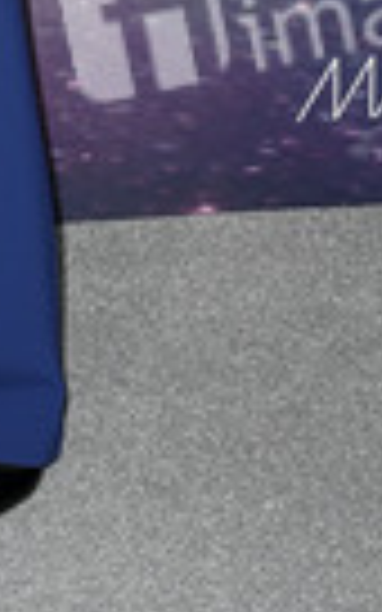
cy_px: -230
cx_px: -121
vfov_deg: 13.9
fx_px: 2399
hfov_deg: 9.0
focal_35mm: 144
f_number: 6.3
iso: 500
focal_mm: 48
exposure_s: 1/250
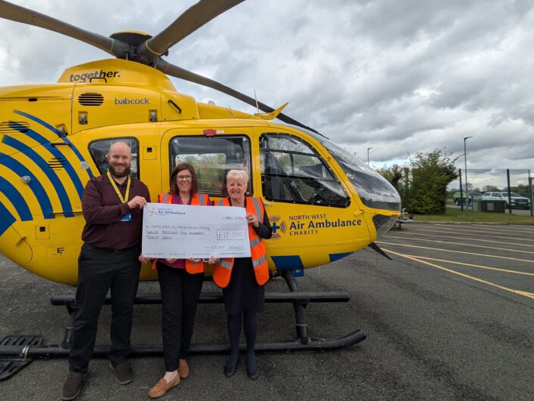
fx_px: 293
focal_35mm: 19
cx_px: 206
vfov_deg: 68.4
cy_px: 171
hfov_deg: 83.3
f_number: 2.2
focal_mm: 1.83
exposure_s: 1/621
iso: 44
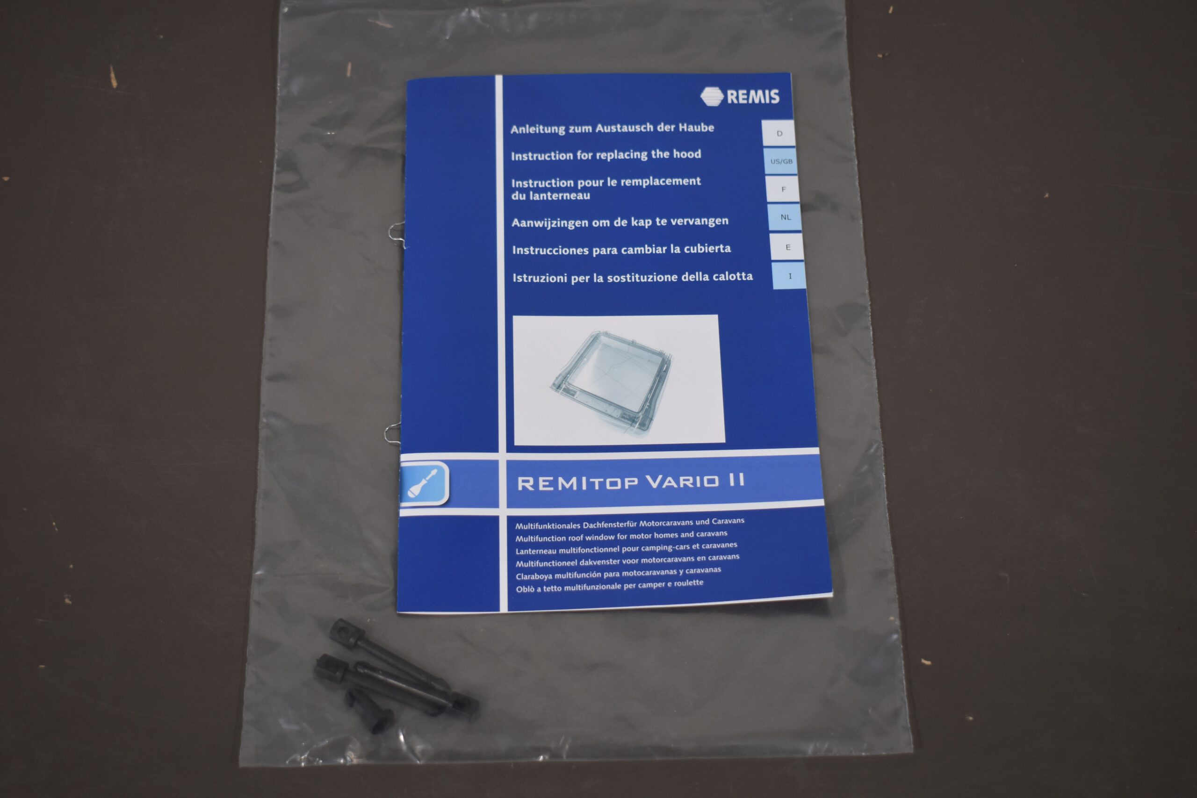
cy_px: 399
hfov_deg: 37.8
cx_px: 598
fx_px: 1746
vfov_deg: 25.8
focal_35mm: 52
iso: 560
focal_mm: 35
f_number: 4.5
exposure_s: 1/250
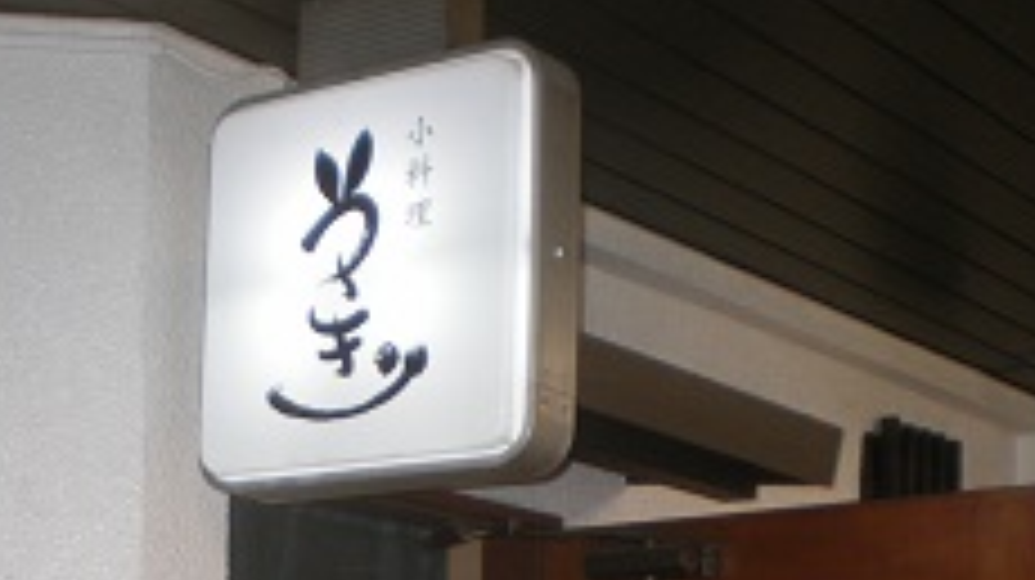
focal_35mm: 83
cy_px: 866
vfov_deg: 13.7
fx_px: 2276
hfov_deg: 25.5
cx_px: 356
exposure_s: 1/30
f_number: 3.1
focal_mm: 6.3
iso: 97
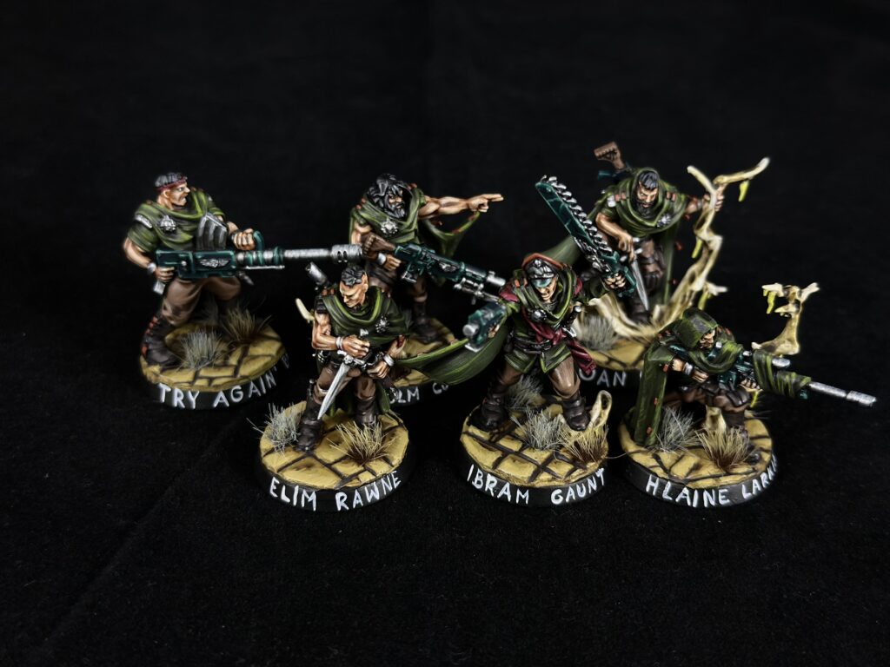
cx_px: 445
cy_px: 334
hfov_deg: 39.7
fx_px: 1234
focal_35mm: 48
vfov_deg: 30.3
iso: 125
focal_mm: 6.86
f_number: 1.78
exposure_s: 1/50
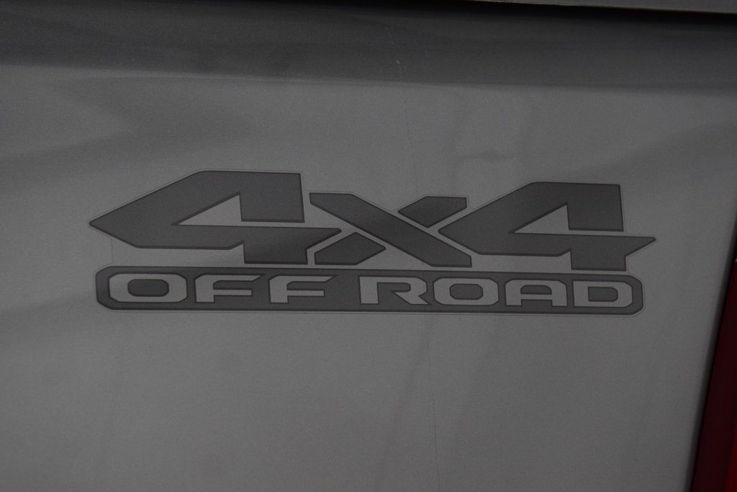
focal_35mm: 105
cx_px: 368
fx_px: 2150
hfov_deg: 19.5
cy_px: 246
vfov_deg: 13.0
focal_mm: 70
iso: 1600
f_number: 4.5
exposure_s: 1/125
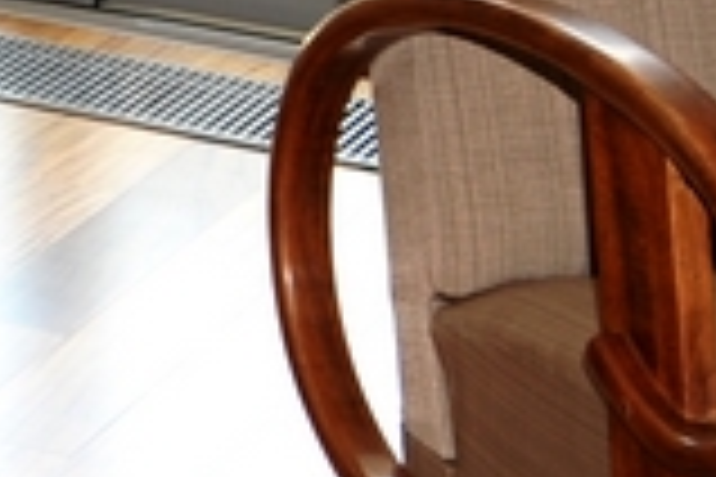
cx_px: -1500
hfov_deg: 9.2
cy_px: -927
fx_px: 3460
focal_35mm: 174
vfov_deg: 7.1
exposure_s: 1/125
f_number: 5.6
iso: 200
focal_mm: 24
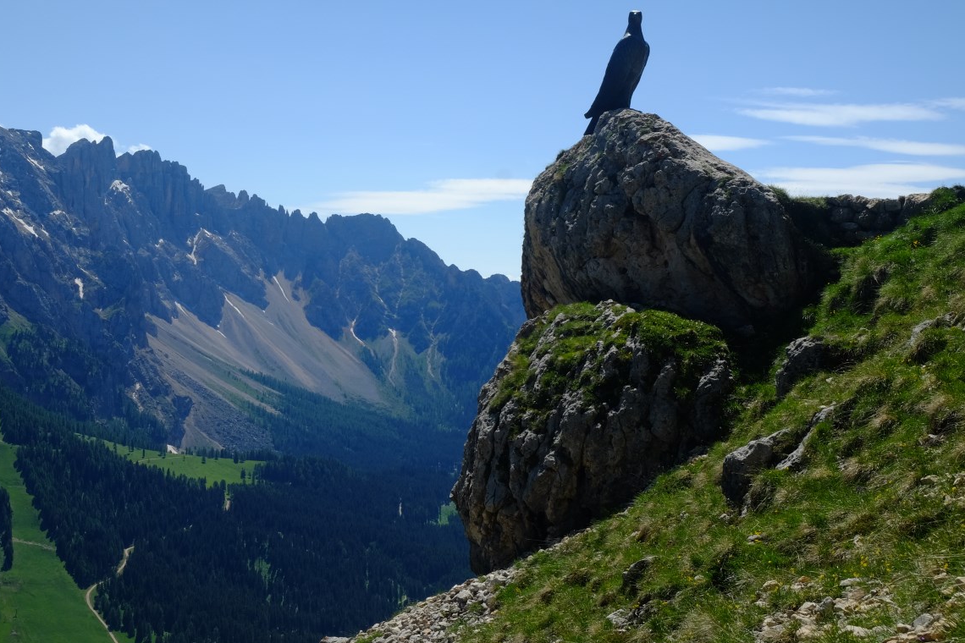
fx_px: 1340
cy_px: 247
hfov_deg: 39.3
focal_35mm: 50
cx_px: 354
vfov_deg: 26.9
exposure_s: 1/52
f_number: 14
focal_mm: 25.4
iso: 200
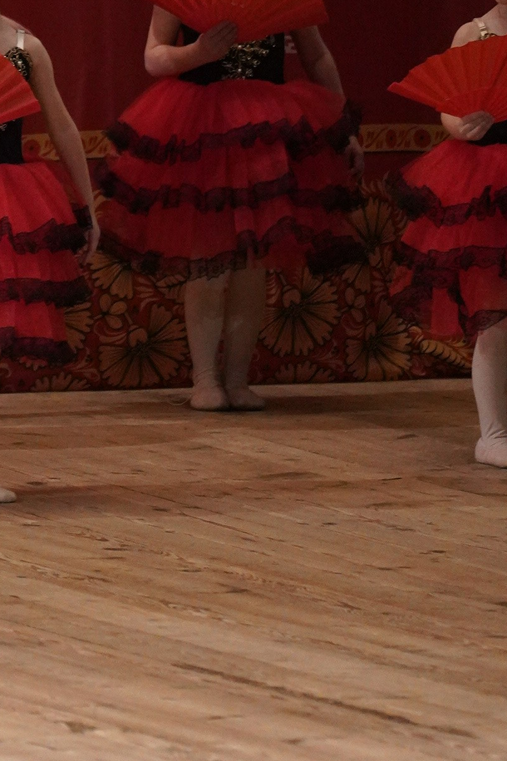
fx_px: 14681
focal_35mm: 695
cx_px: -87
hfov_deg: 2.0
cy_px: -68
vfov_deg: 3.0
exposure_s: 1/400
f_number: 2.8
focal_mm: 180
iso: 3200
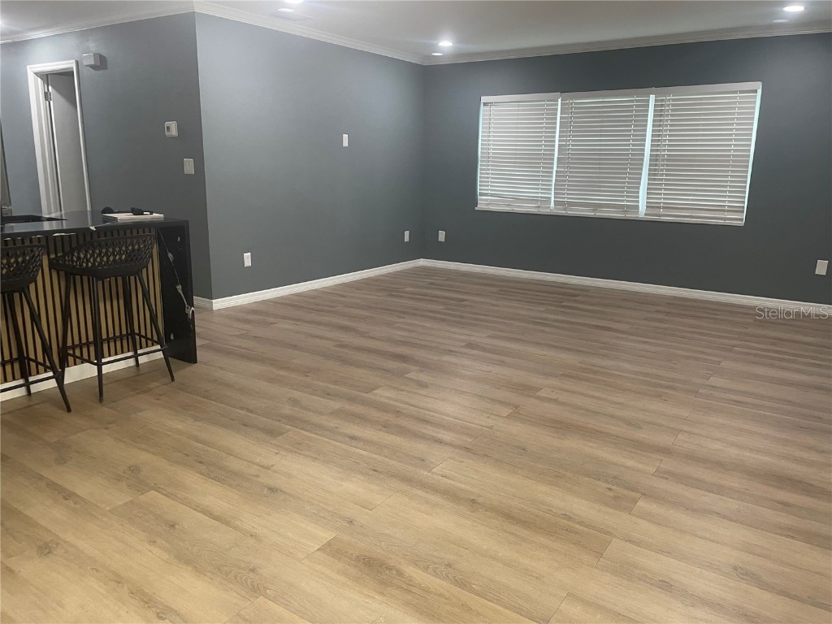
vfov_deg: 53.1
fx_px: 625
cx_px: 416
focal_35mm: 26
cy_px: 312
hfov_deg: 67.3
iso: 125
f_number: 1.6
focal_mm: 4.2
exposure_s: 1/60
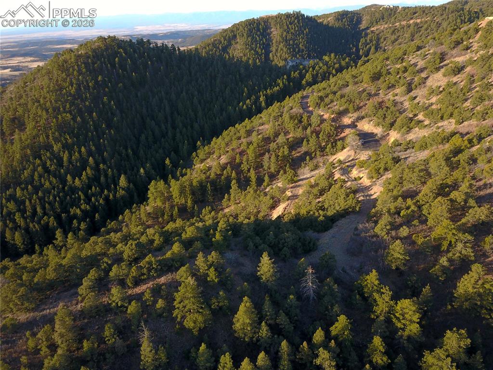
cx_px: 246
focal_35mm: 26
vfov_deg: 53.0
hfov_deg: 67.3
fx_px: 370
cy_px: 185
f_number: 2.2
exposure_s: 1/60
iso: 139
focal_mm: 4.73
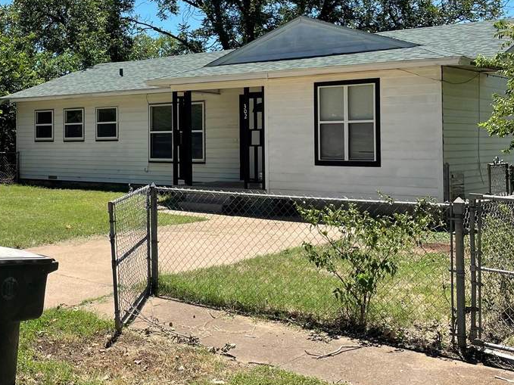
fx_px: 727
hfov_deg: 37.4
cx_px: 98
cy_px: 150
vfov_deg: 29.6
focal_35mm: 49
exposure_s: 1/2353
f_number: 1.6
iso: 32
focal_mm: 4.2
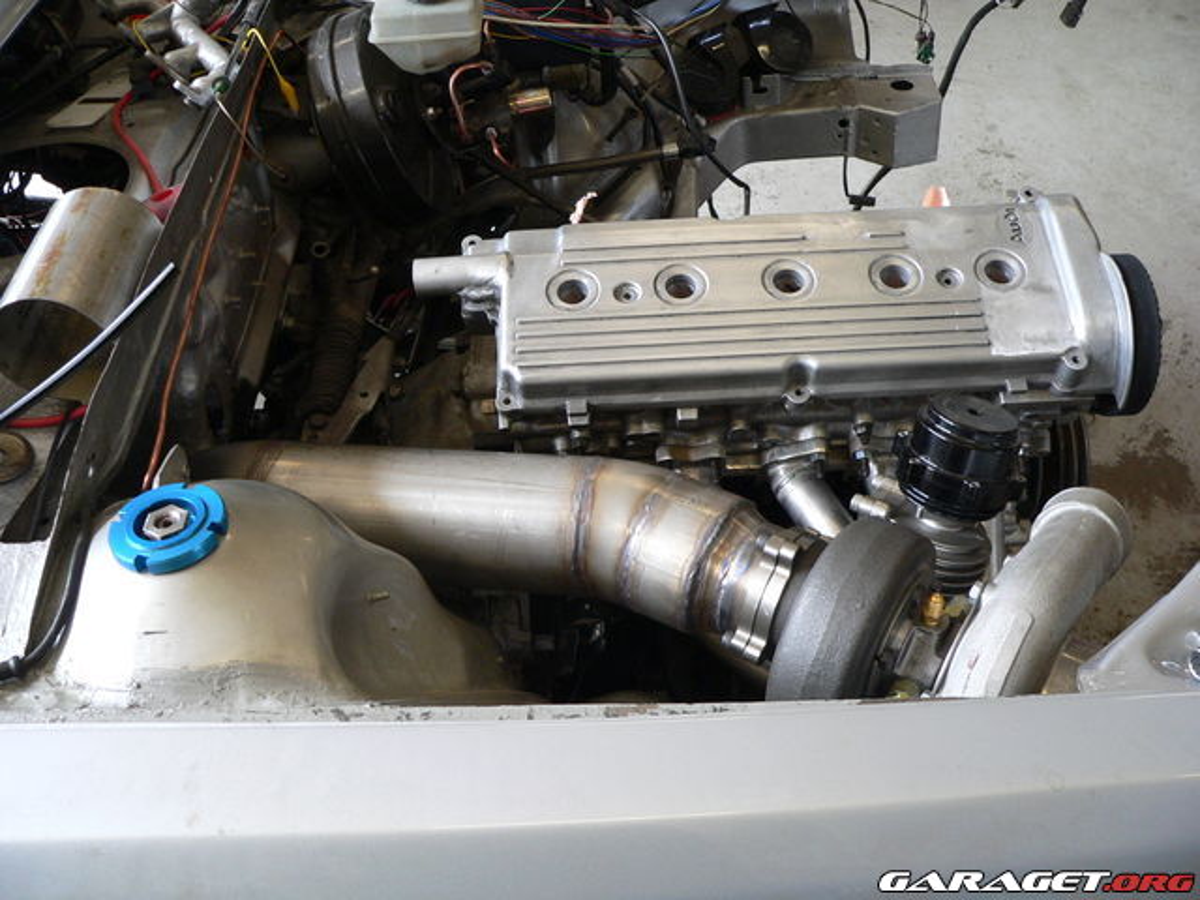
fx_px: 1248
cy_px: 450
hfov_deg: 51.4
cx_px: 600
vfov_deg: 39.7
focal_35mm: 36
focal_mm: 6
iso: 200
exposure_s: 1/60
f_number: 2.8
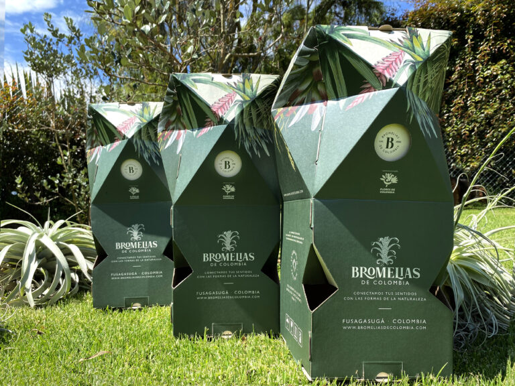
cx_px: 258
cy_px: 193
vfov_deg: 53.1
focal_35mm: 26
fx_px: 387
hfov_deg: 67.3
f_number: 1.8
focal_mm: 4.25
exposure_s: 1/1135
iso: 32
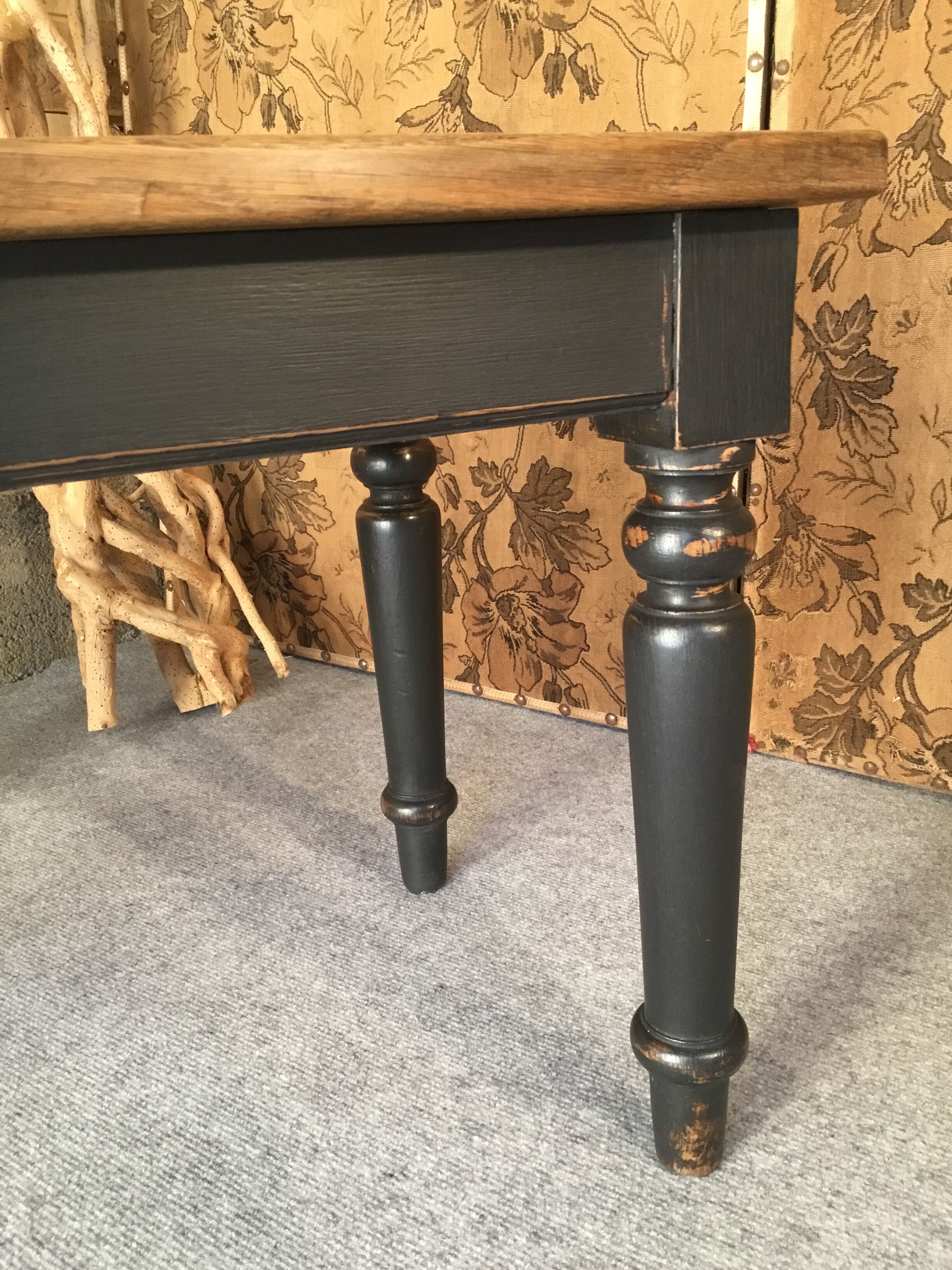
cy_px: 635
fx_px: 1137
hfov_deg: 45.4
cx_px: 476
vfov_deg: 58.4
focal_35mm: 31
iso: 160
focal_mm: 3.3
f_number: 2.4
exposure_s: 1/33
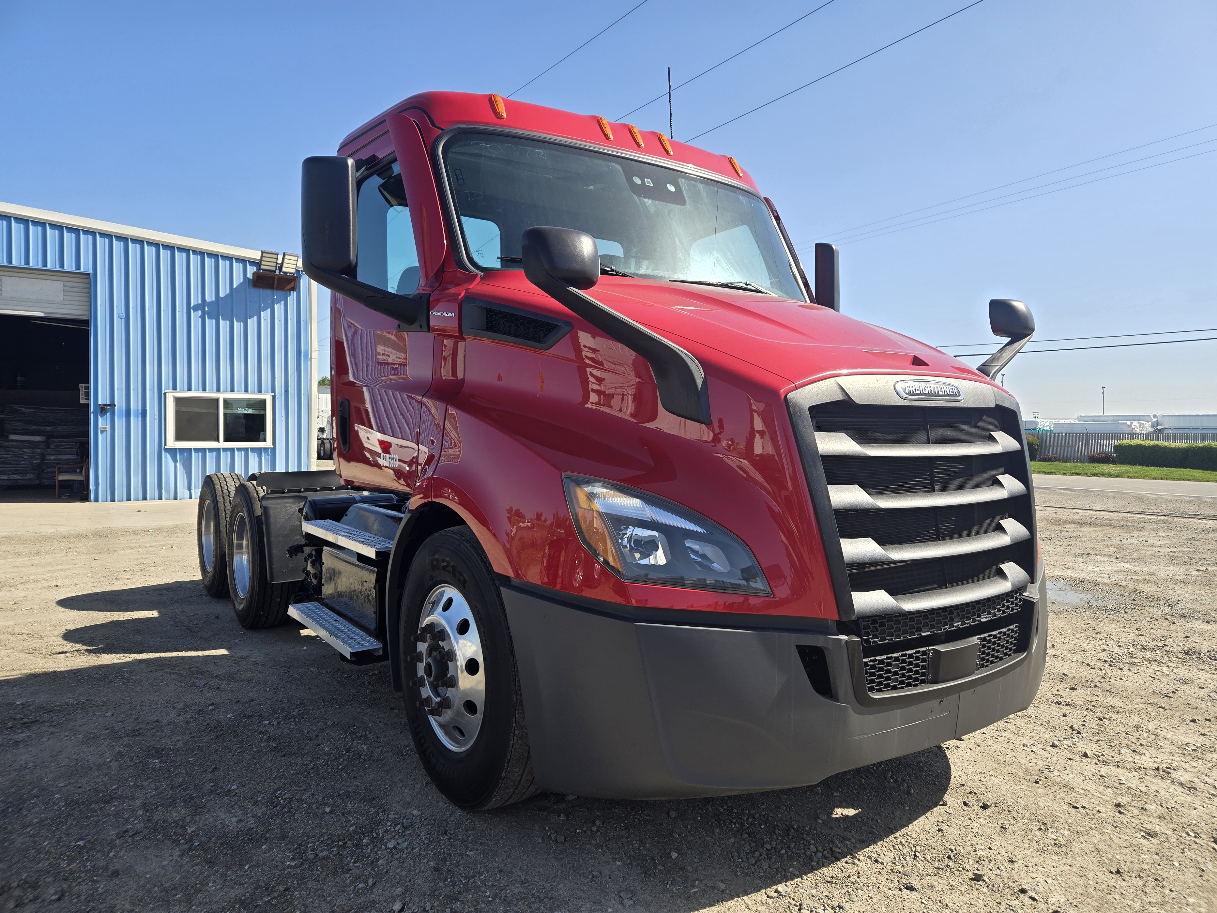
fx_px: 809
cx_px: 608
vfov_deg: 58.9
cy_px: 456
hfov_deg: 73.9
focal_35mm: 23
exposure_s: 1/986
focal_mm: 5.4
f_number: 1.8
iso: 25
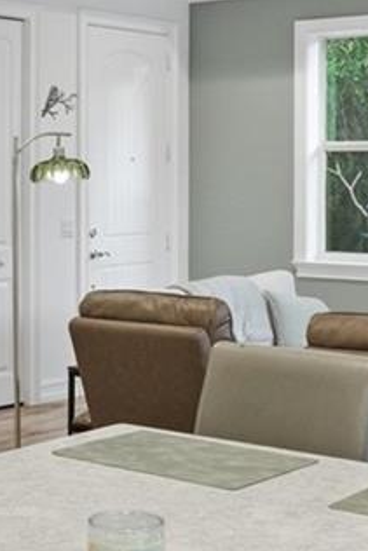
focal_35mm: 81
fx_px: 1241
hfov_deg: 16.6
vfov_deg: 24.9
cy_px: 174
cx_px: 21
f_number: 9
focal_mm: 16
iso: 400
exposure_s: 1/25
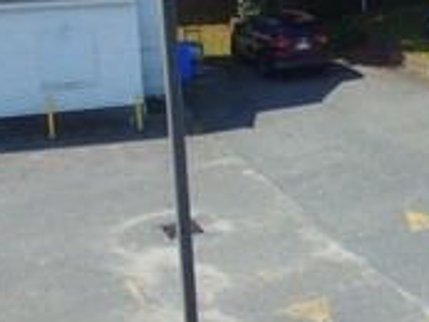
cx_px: 382
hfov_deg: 25.5
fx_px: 918
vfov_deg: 19.8
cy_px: 94
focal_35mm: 74
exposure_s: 1/100
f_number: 2.8
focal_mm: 3.61
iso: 114
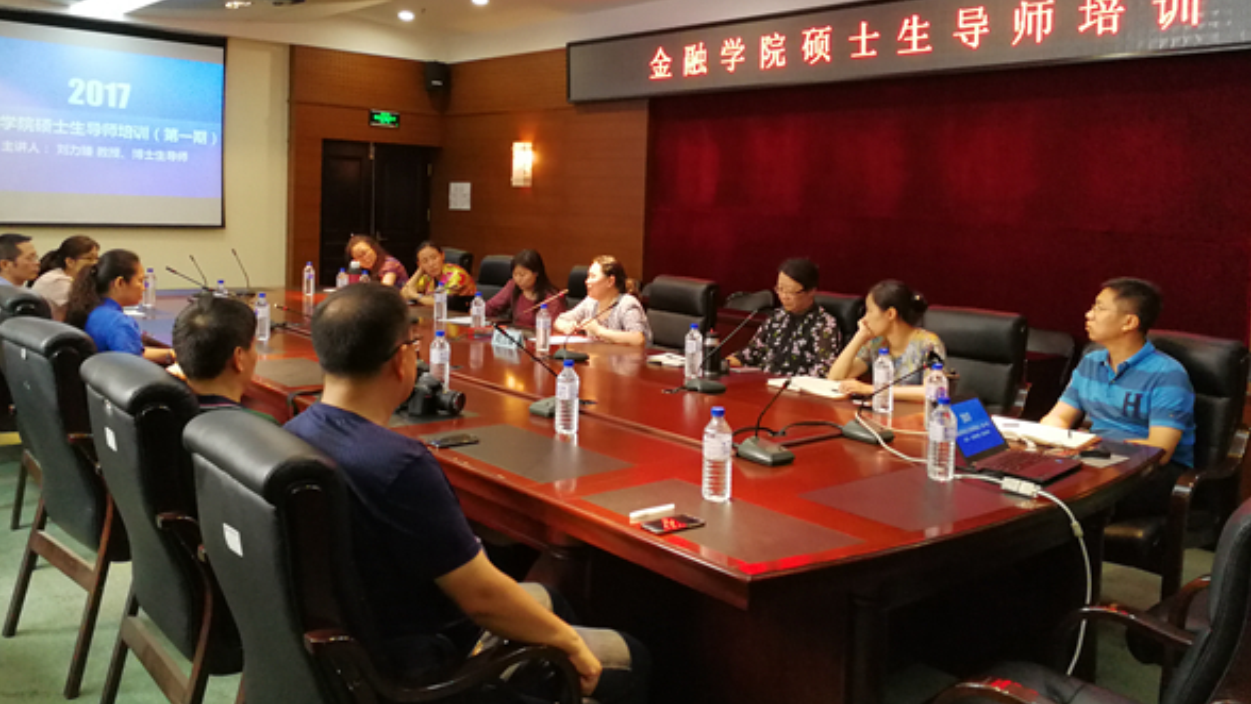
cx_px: 621
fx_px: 995
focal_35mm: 30
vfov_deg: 38.6
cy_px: 242
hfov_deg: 64.3
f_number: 2.2
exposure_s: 1/33.3
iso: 320
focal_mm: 3.95
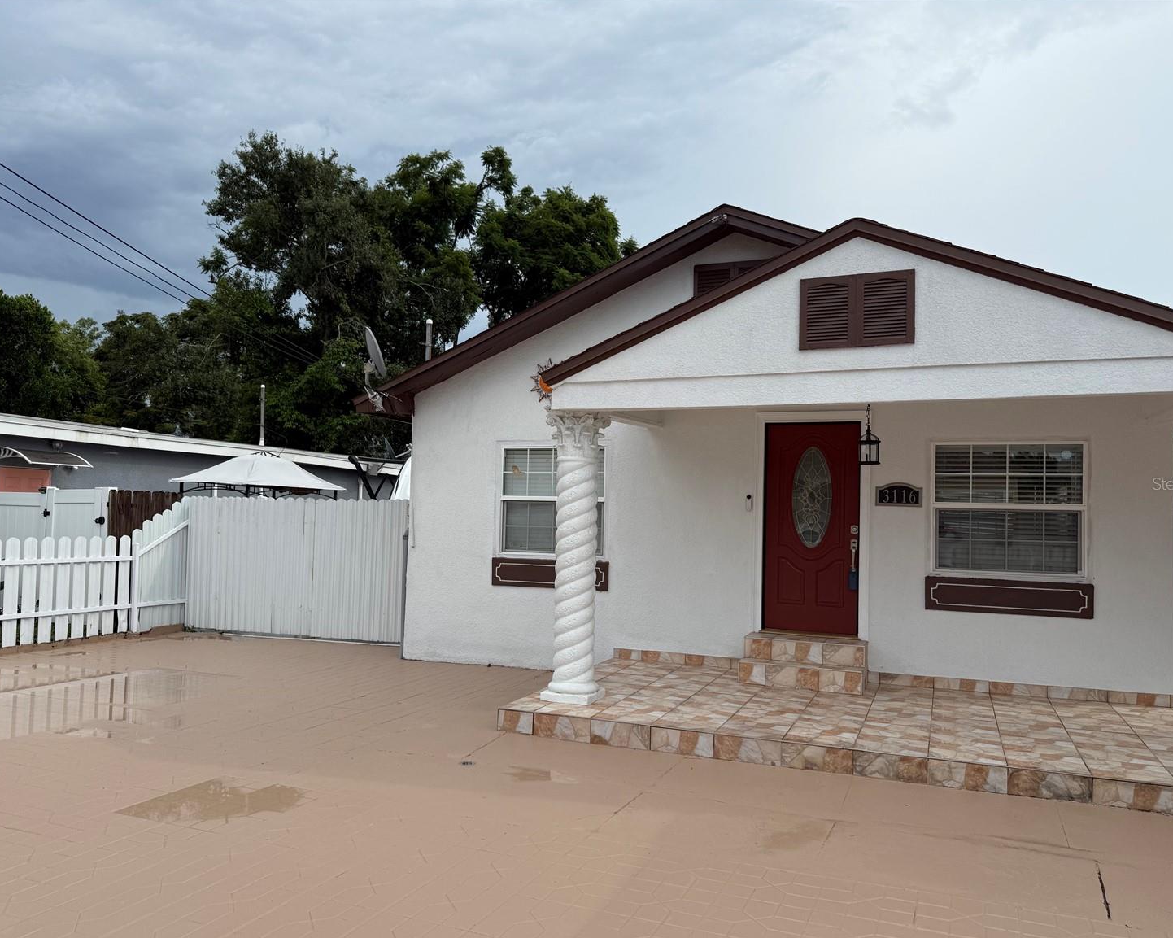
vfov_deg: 54.9
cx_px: 578
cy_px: 483
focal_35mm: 26
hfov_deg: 66.0
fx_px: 902
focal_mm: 6.76
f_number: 1.78
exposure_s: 1/4975
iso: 80
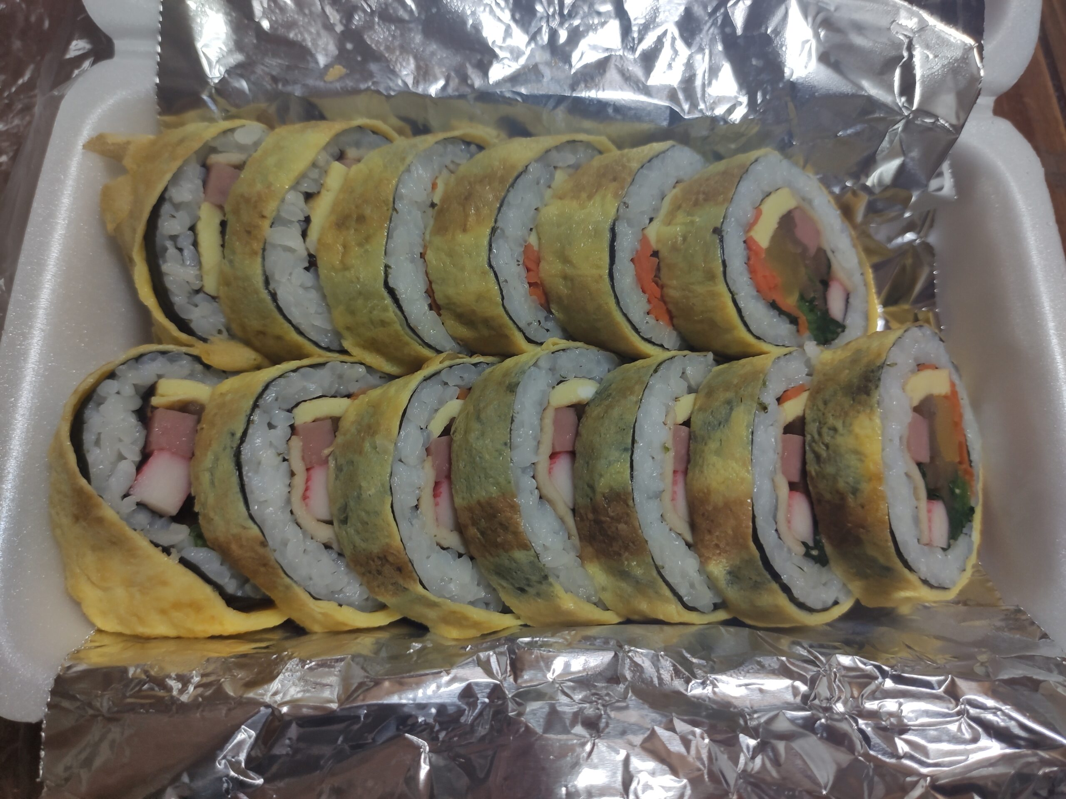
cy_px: 400
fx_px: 801
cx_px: 533
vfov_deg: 53.1
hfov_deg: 67.3
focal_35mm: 26
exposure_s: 1/120
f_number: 1.75
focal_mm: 4.77
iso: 194
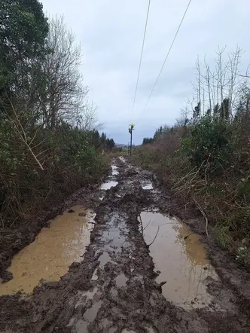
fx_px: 250
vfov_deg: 67.1
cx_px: 122
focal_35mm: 26
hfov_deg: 53.1
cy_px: 185
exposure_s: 1/364
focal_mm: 5.54
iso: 40
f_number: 1.8
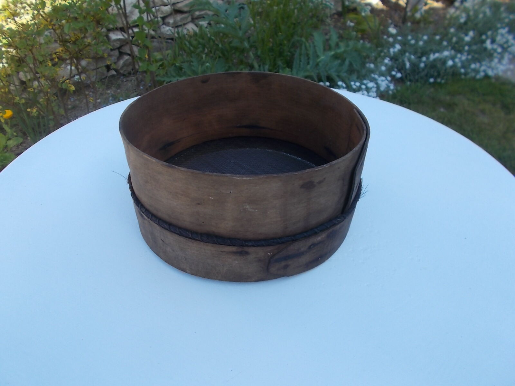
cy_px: 193
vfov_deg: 53.1
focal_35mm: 26
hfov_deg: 67.3
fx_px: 387
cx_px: 258
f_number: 3.2
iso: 80
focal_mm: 4.6
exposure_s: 1/250
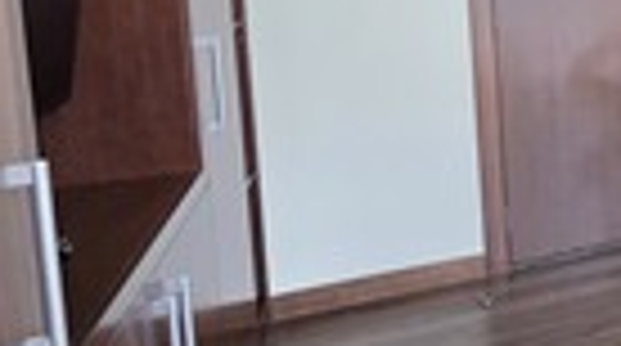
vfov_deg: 24.2
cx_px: 857
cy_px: 7
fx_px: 772
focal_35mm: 47
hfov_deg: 31.0
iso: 320
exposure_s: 1/50
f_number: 1.9
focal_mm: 2.2
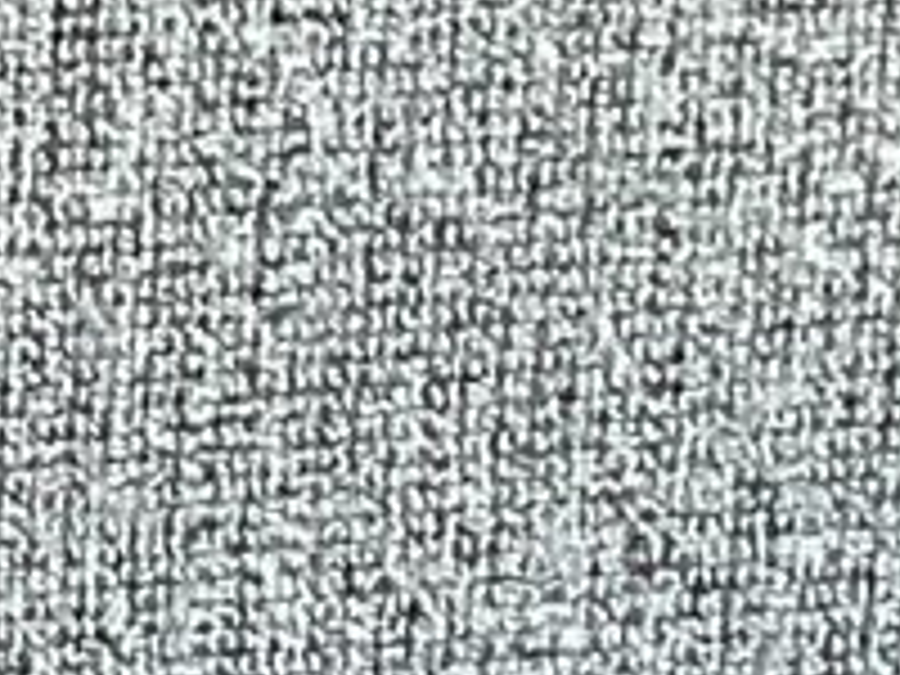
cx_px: -2108
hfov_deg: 7.2
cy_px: 2320
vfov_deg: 5.7
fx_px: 6084
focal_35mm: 234
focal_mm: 3.3
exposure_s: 1/33
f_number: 2.4
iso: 250
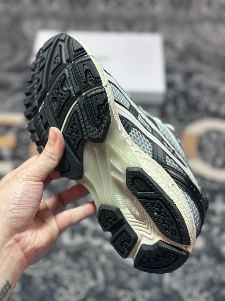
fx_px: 416
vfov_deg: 39.7
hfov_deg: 30.3
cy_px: 150
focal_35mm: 48
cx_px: 112
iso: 80
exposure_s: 1/354
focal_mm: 6.86
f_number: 1.78
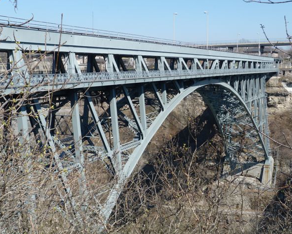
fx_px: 458
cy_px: 116
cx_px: 149
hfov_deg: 35.4
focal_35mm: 53
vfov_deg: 28.6
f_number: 5.6
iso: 80
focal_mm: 9
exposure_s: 1/250
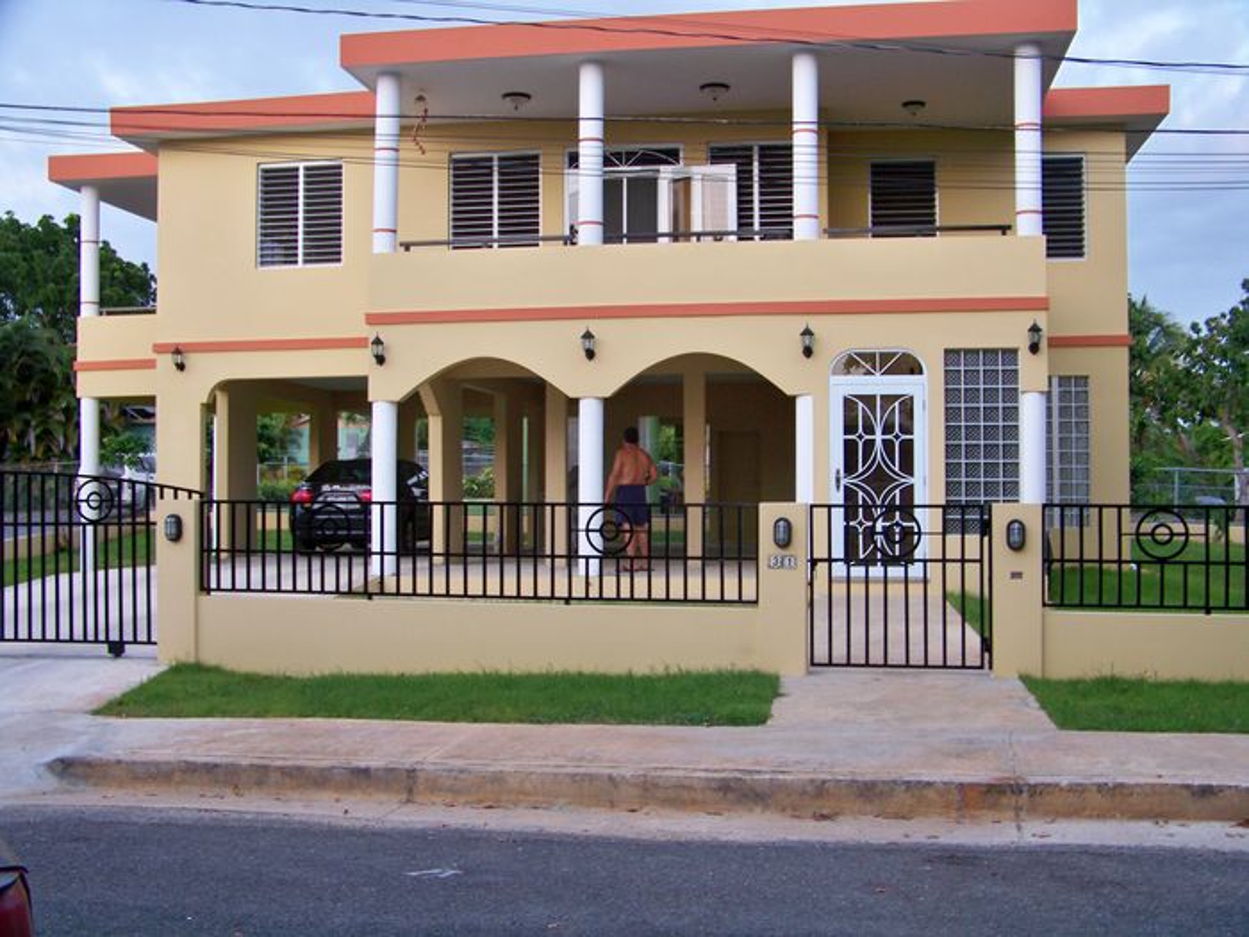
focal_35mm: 37
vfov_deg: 38.7
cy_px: 468
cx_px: 624
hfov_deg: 50.1
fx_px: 1335
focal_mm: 6.75
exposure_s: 1/30
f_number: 2.8
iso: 100
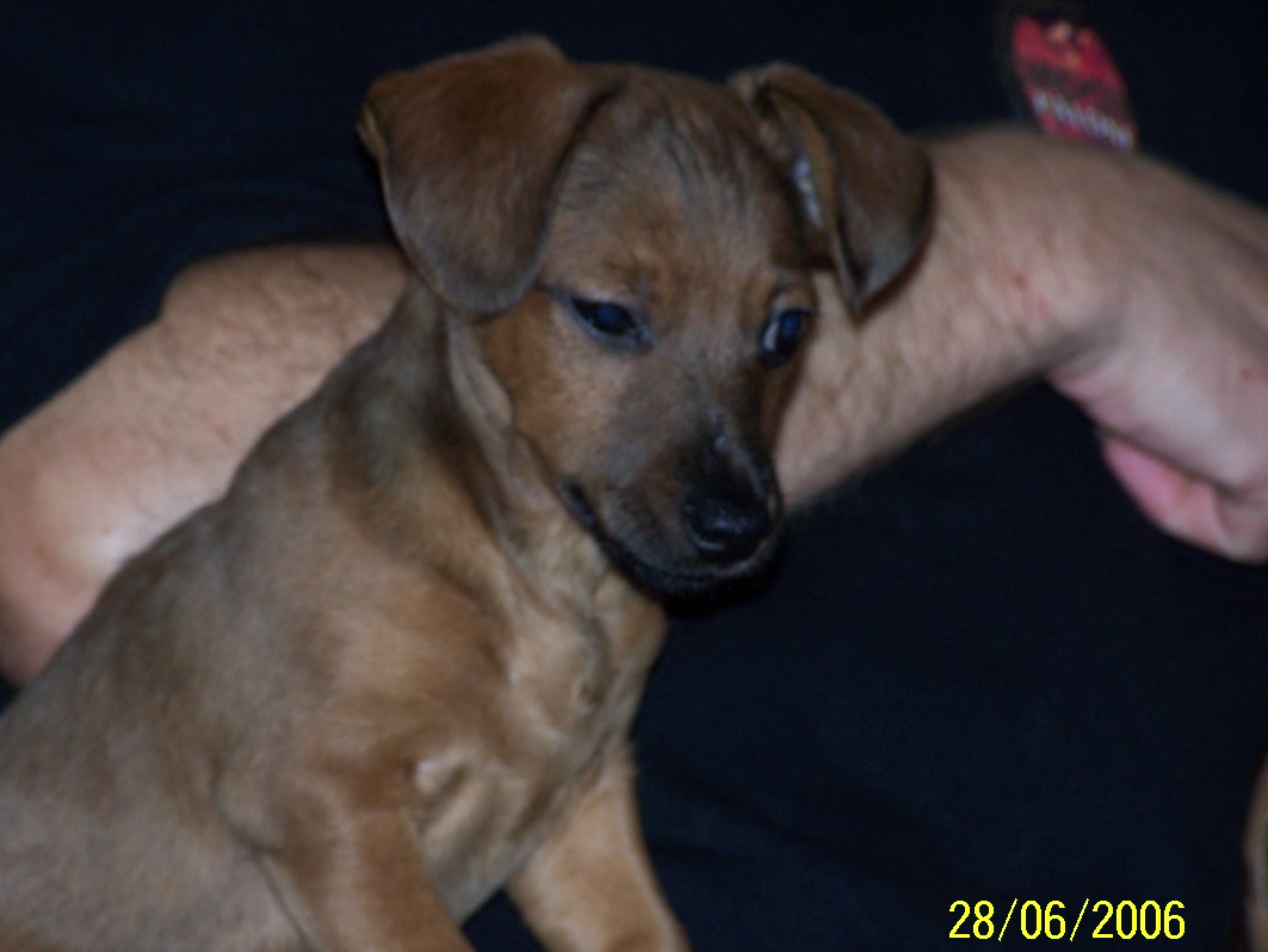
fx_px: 9014
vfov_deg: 6.0
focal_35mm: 246
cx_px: 557
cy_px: 519
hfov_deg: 8.0
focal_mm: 36.2
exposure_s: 1/180
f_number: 3.2
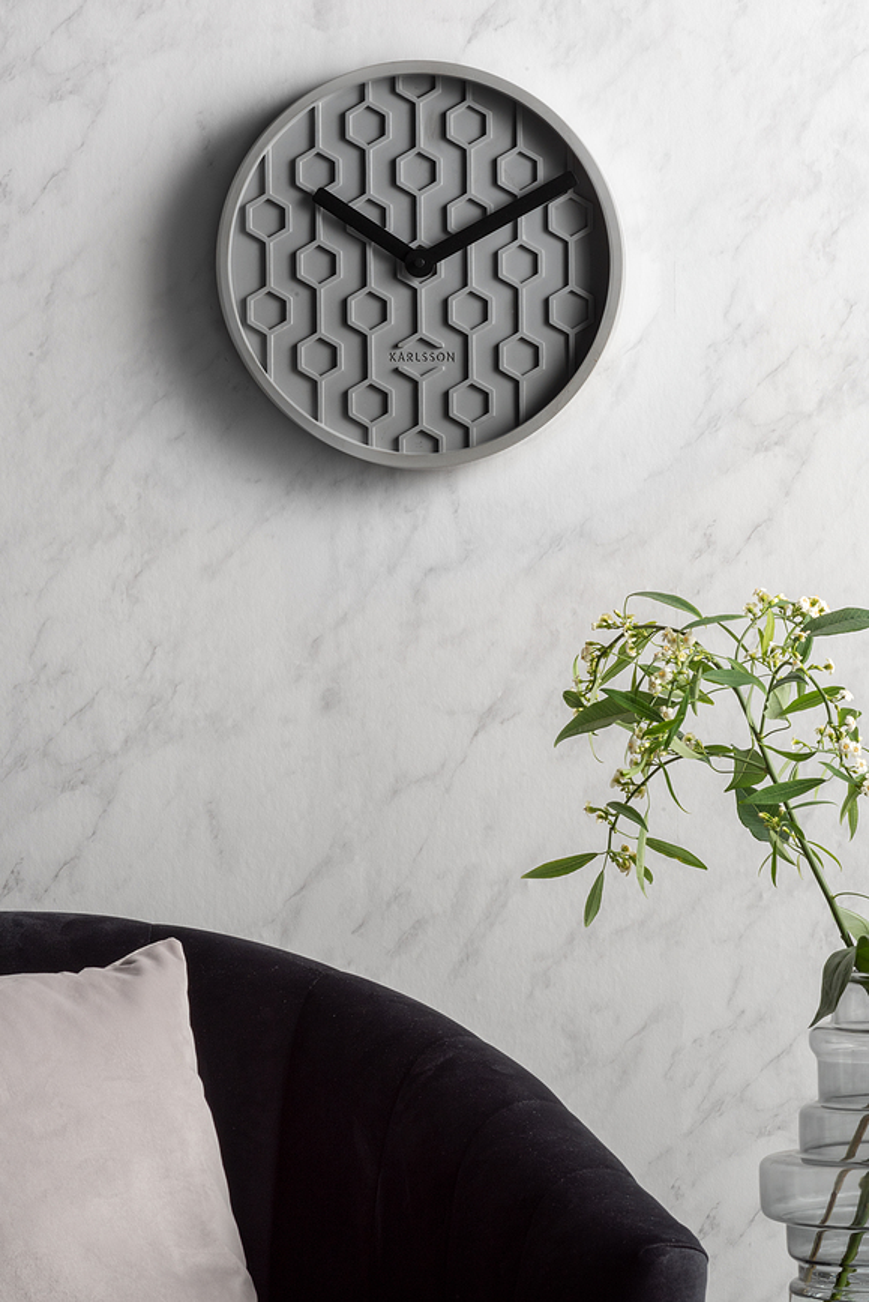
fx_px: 6148
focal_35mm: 170
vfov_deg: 12.1
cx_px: 434
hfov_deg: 8.1
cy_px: 651
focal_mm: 170
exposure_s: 1/100
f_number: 22
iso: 200
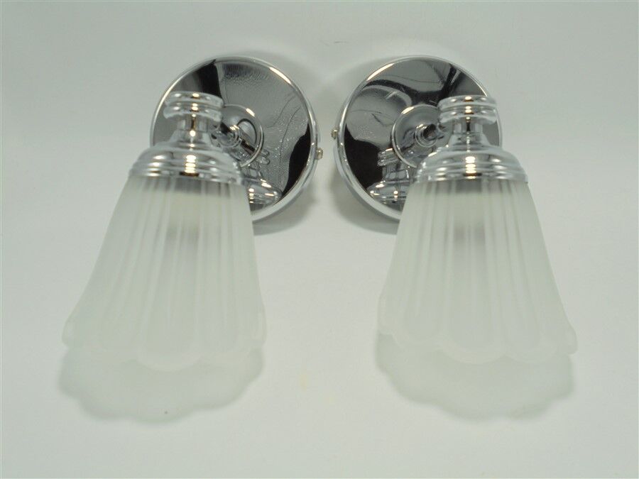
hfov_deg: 49.0
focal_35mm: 38
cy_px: 240
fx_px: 701
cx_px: 320
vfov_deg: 37.7
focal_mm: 6.9
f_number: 4.2
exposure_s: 1/80
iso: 100
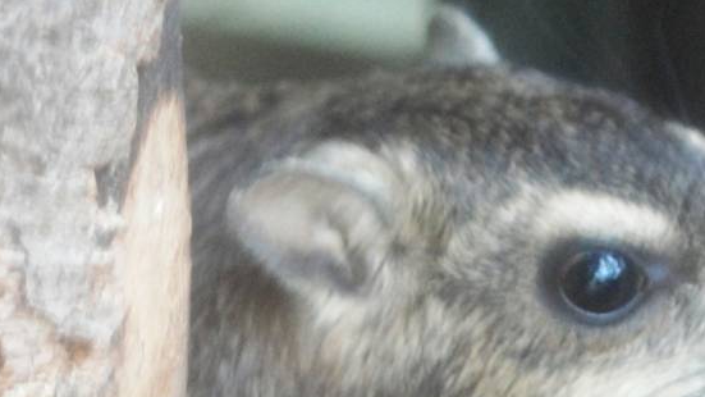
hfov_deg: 4.7
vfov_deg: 2.7
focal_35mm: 457
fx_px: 8543
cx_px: 413
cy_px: 346
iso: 1600
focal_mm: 100
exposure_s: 1/15
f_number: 4.2
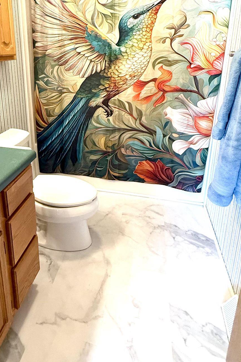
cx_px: 44
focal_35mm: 26
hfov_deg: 46.6
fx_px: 261
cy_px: 134
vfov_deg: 68.2
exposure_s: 1/60
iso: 400
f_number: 2.2
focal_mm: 2.22
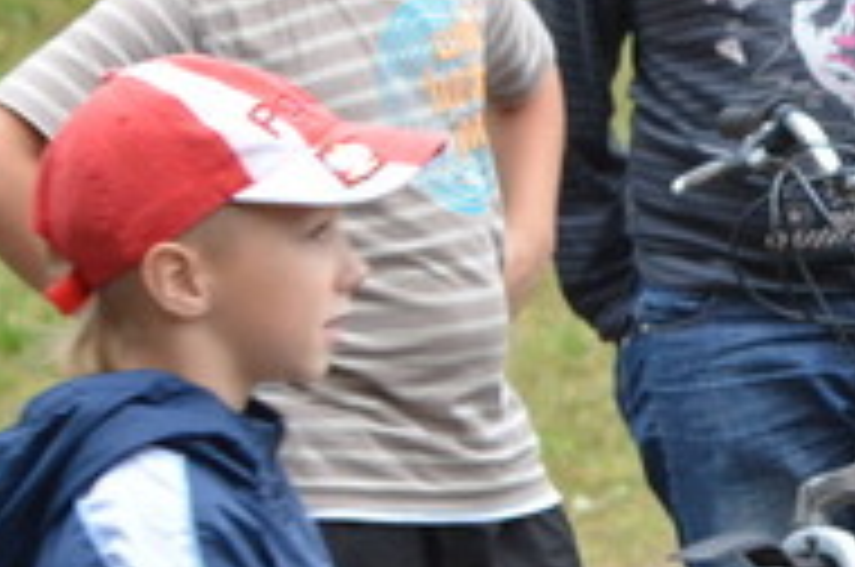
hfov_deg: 3.7
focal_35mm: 561
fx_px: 13301
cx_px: 1310
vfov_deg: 2.4
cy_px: 230
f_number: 5.6
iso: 1600
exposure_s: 1/125
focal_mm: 100
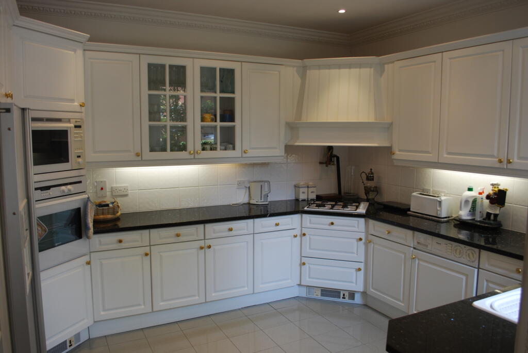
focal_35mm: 27
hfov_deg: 67.3
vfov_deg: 48.0
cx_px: 264
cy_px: 176
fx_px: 396
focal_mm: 18
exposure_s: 1/80
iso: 200
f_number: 4.5
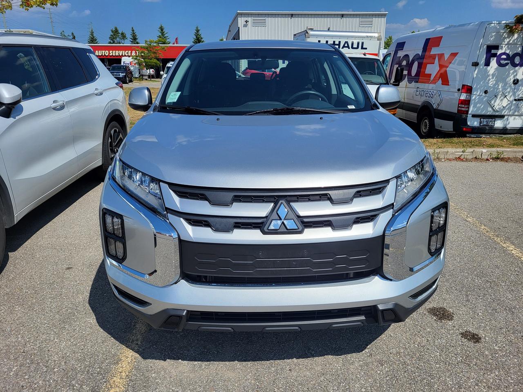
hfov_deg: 67.3
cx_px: 262
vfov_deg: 53.1
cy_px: 196
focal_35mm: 26
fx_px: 393
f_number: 1.8
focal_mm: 5.4
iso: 40
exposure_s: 1/3569
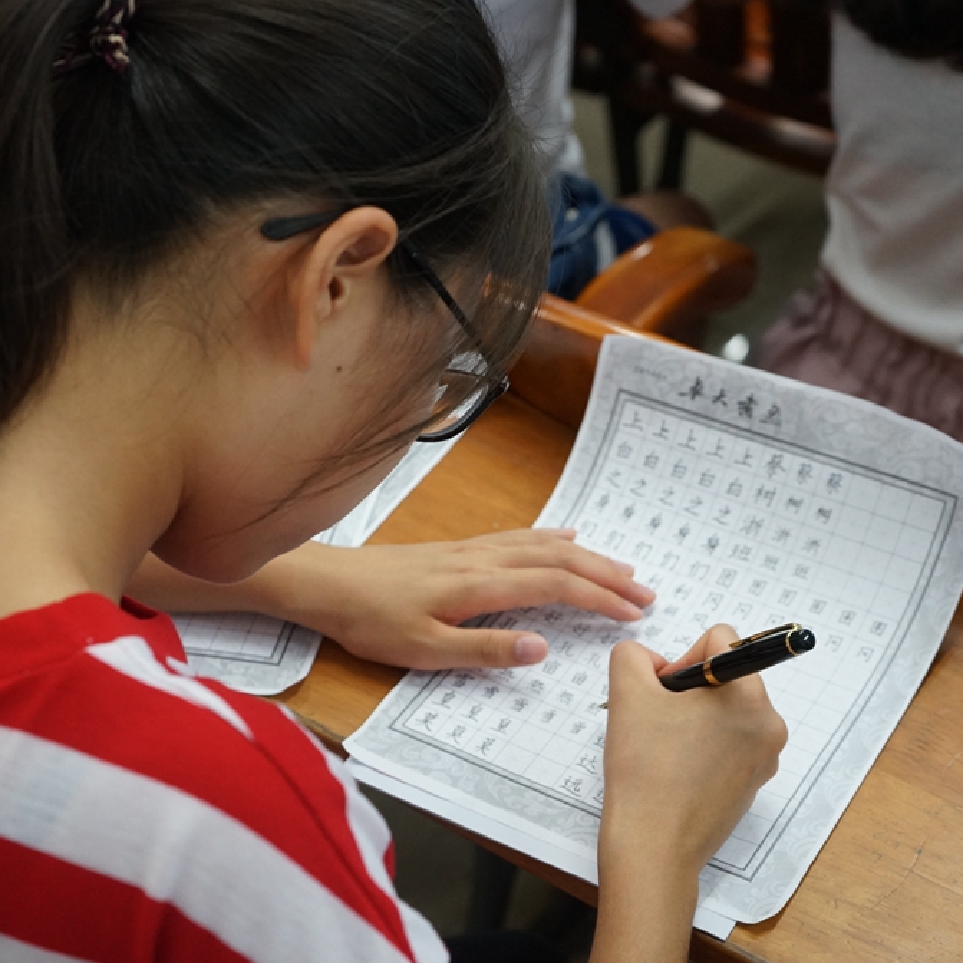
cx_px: 386
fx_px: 1920
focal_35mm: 61
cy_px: 477
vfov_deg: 28.2
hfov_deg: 28.1
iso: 2500
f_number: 5
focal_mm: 47
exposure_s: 1/40
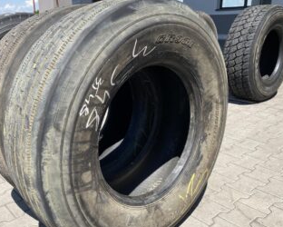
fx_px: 293
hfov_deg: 51.1
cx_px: 110
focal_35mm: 35
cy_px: 118
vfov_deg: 42.3
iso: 32
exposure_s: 1/1754
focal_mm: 4.25
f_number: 1.8
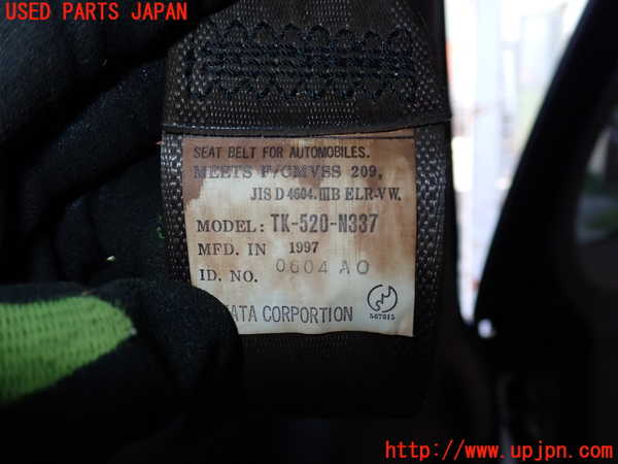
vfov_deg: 46.8
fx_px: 536
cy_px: 232
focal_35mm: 30
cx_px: 309
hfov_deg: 60.0
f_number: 6.3
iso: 200
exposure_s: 1/30
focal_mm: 5.4
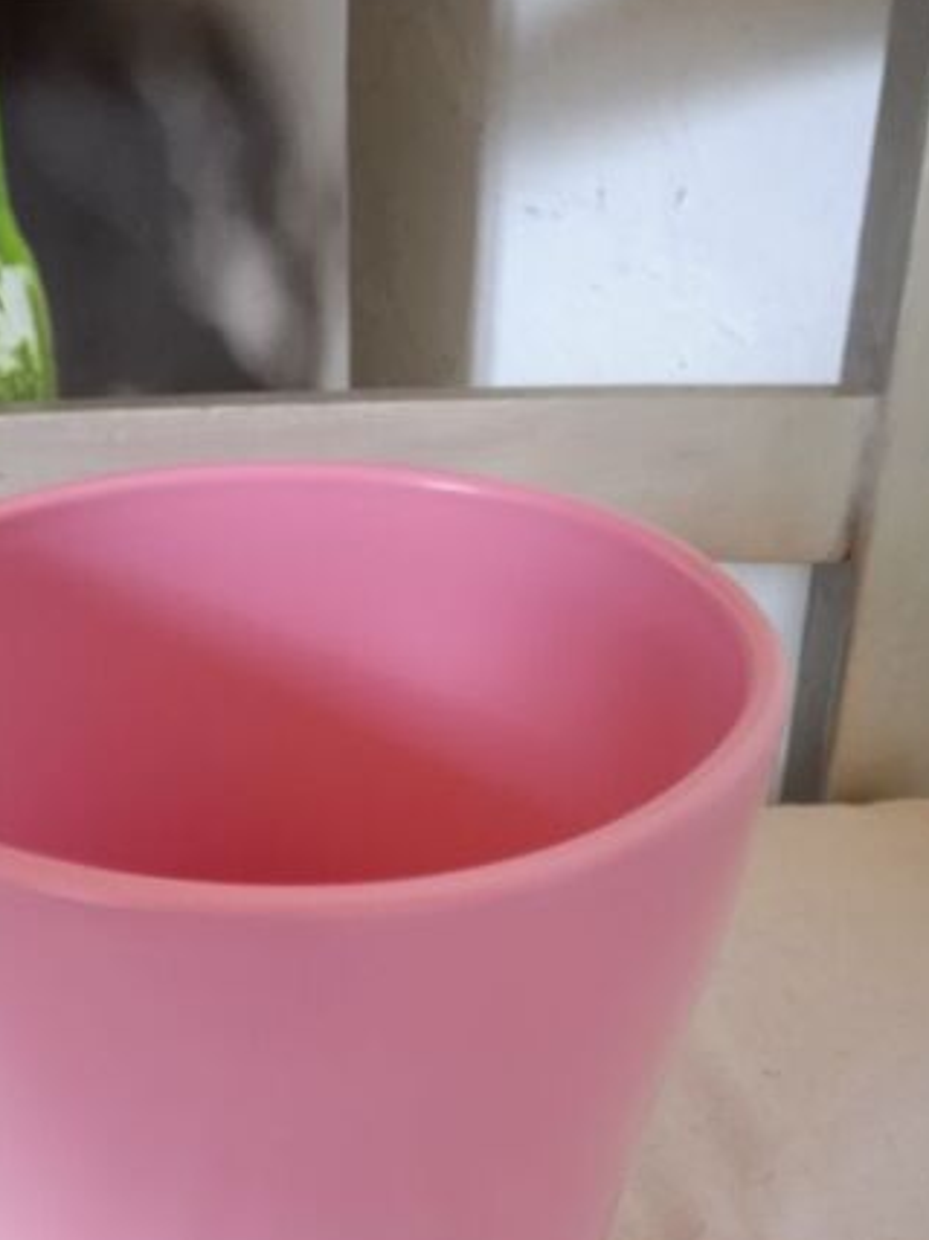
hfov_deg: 33.8
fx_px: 1504
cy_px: 865
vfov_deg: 43.9
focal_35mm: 42
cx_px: 270
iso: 757
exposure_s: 1/14.3
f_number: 2.2
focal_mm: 3.43
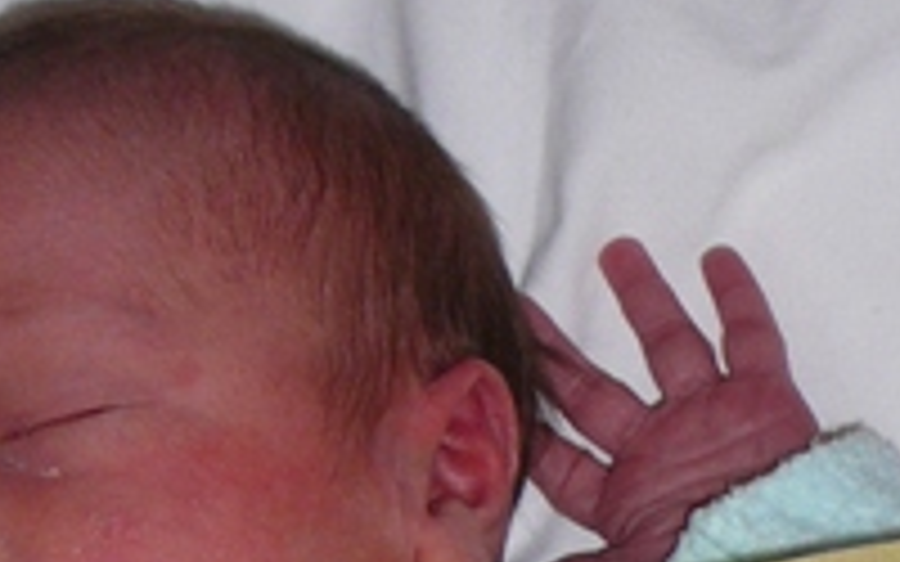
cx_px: 162
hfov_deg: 11.2
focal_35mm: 187
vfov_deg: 6.9
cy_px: 850
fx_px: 4587
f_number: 3.5
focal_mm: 8.2
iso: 100
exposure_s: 1/30
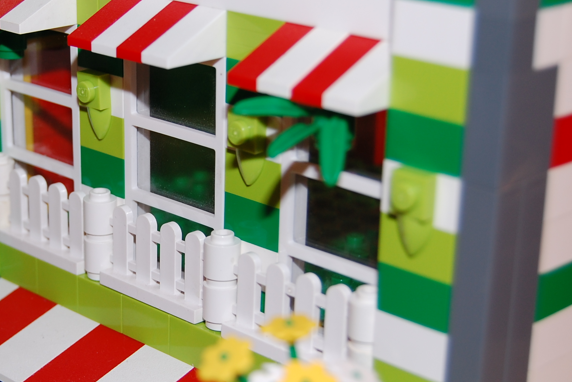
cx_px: 90
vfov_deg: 15.2
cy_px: 238
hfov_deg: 22.2
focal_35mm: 90
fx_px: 1430
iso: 200
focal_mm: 34
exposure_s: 1/125
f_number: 5.6
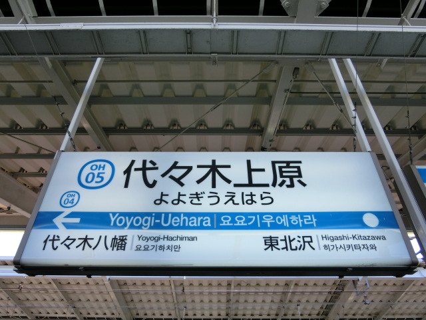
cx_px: 213
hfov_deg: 69.4
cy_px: 160
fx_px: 308
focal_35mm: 25
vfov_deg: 54.9
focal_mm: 4.5
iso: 80
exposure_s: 1/160
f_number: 3.5
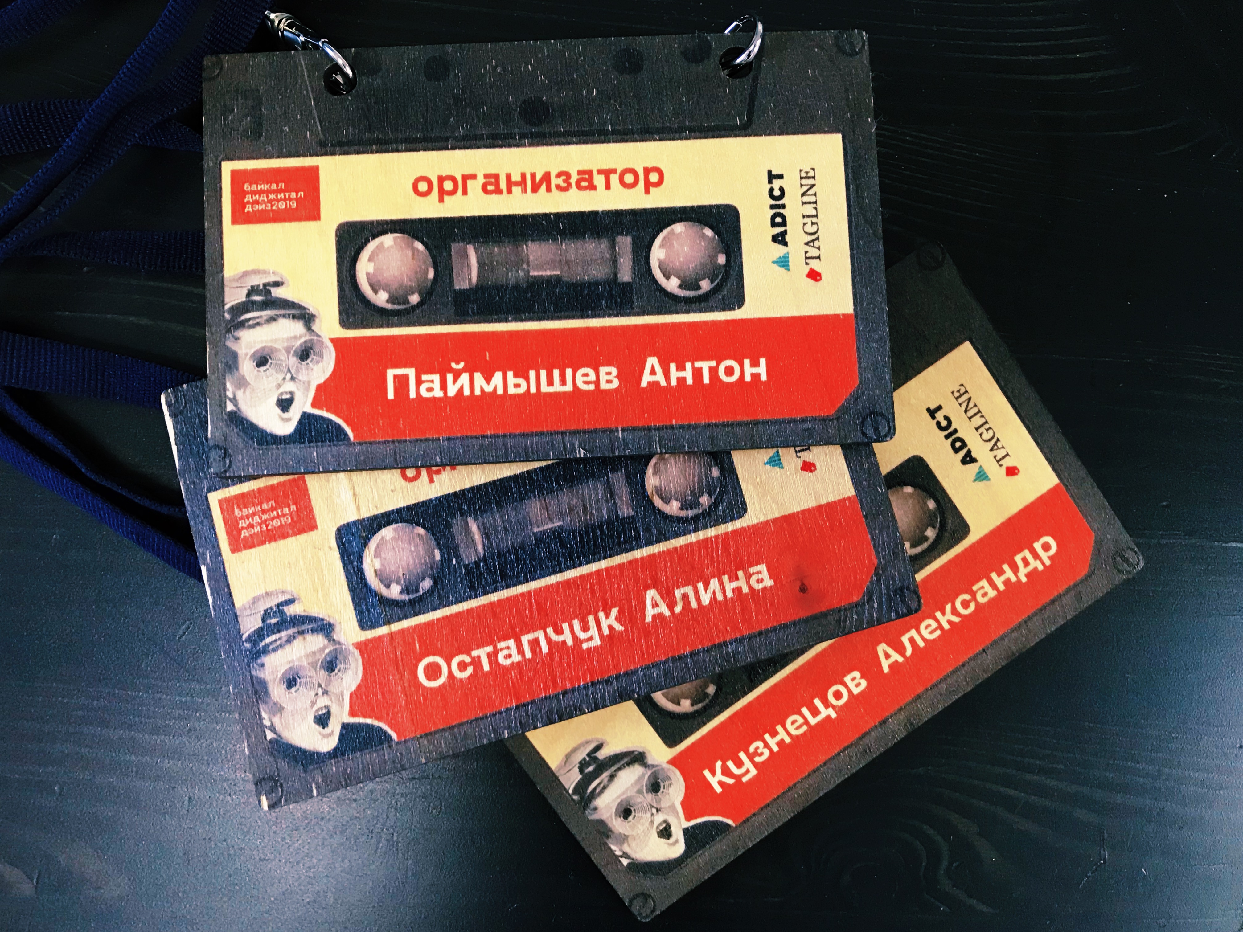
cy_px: 466
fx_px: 1005
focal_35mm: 28
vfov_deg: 49.7
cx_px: 622
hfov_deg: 63.4
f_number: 1.8
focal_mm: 3.99
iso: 100
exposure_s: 1/17
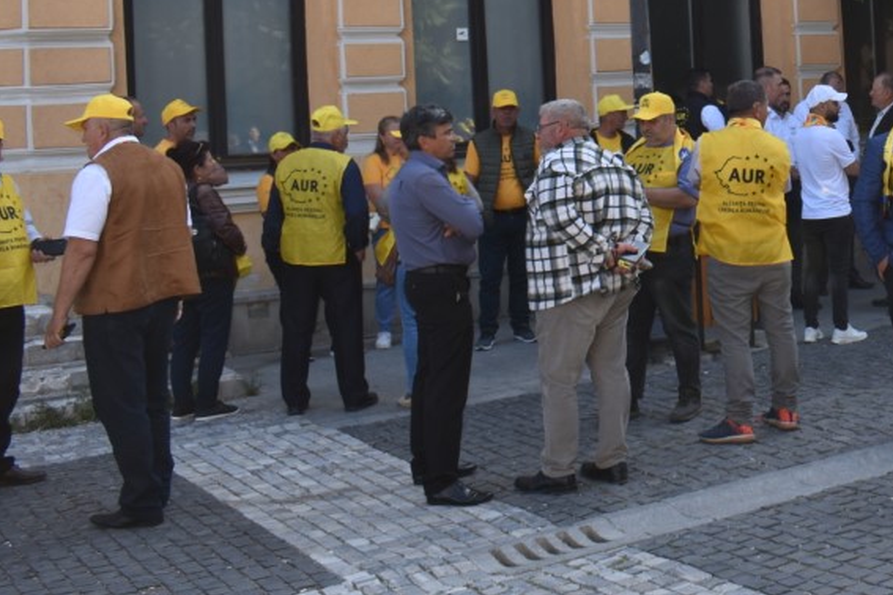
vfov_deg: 21.8
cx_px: 904
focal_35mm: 61
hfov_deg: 30.4
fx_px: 1513
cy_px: 68
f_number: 5.6
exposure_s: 1/125
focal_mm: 20
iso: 100
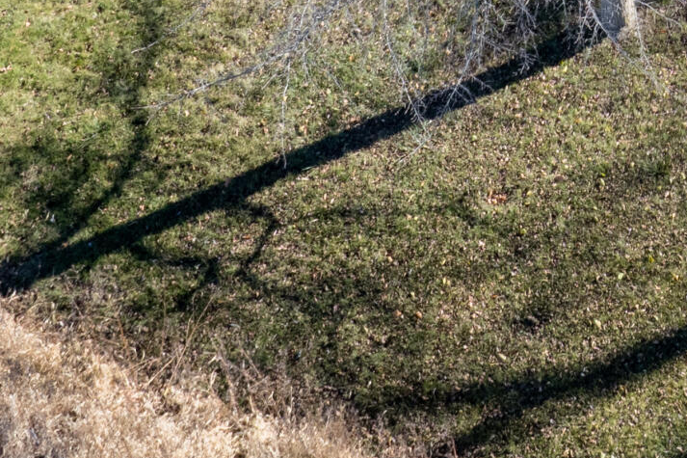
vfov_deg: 11.4
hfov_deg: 18.3
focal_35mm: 105
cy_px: -535
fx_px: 2003
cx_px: 867
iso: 100
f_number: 10
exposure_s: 1/80
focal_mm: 12.29
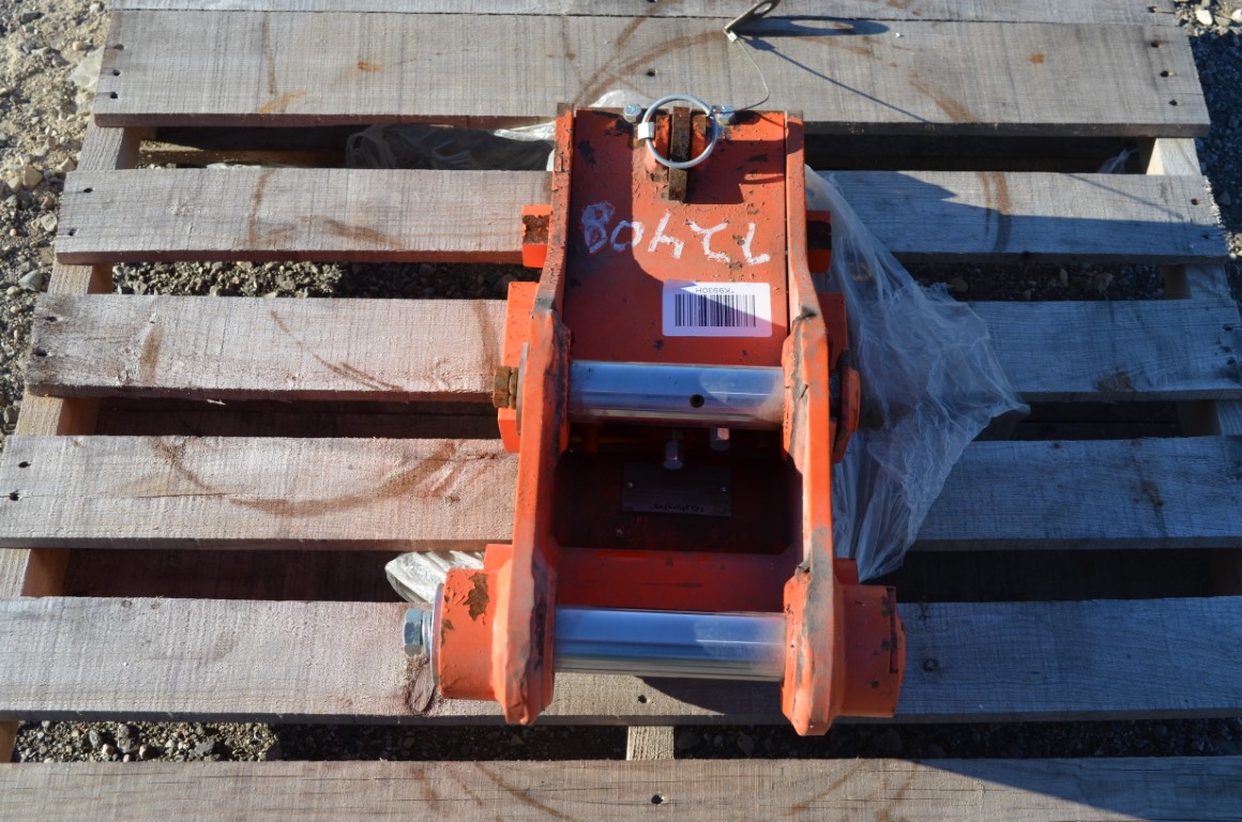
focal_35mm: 54
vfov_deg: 24.9
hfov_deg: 36.9
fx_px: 1859
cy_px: 411
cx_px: 621
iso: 160
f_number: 8
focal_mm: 36
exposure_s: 1/250
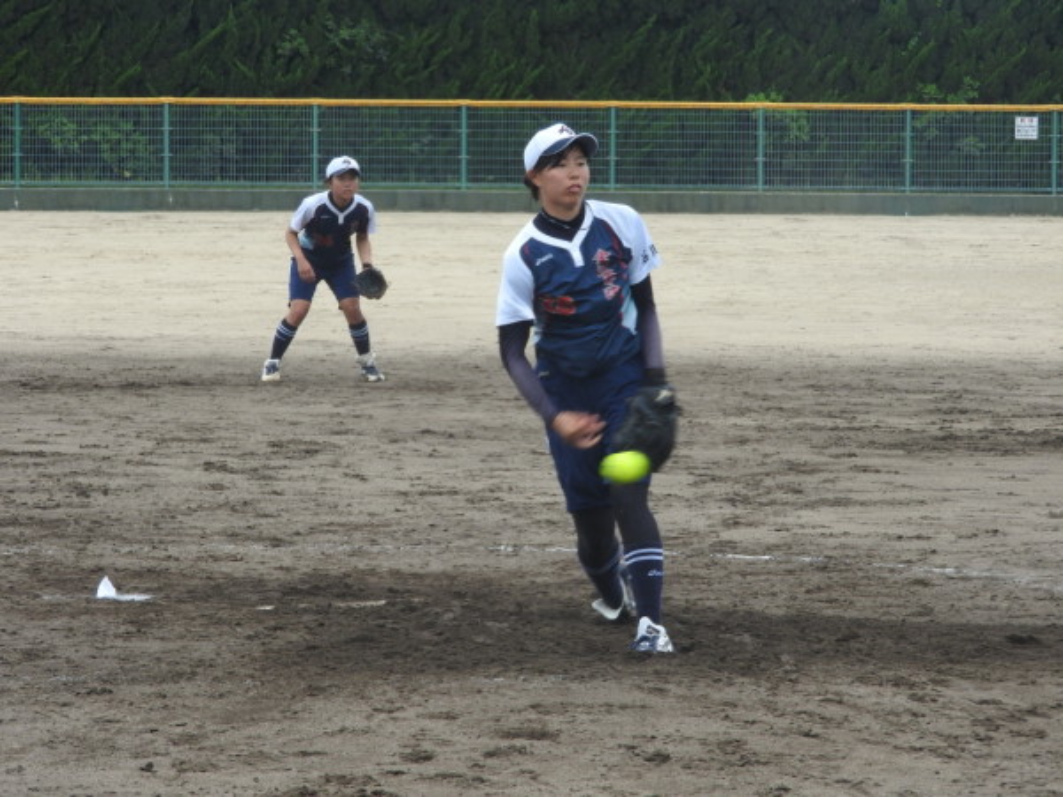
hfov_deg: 11.0
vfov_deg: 8.2
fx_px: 5528
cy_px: 398
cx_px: 532
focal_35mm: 180
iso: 100
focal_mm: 32.2
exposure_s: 1/200
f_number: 5.3
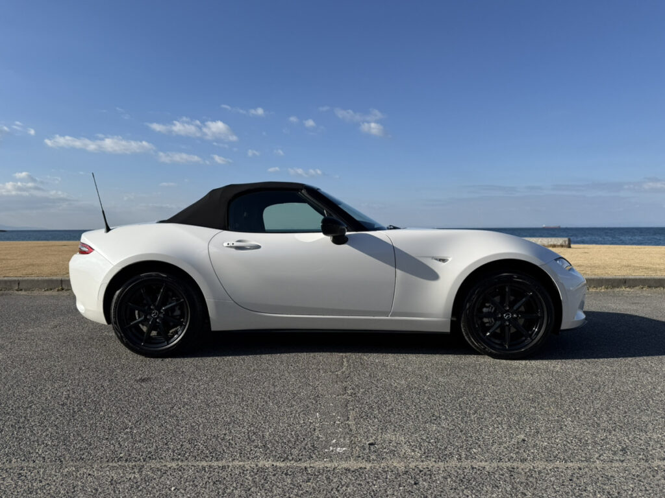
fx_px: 461
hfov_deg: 71.6
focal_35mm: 24
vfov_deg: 56.8
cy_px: 249
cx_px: 332
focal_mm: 6.76
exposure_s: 1/6173
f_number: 1.78
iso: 80
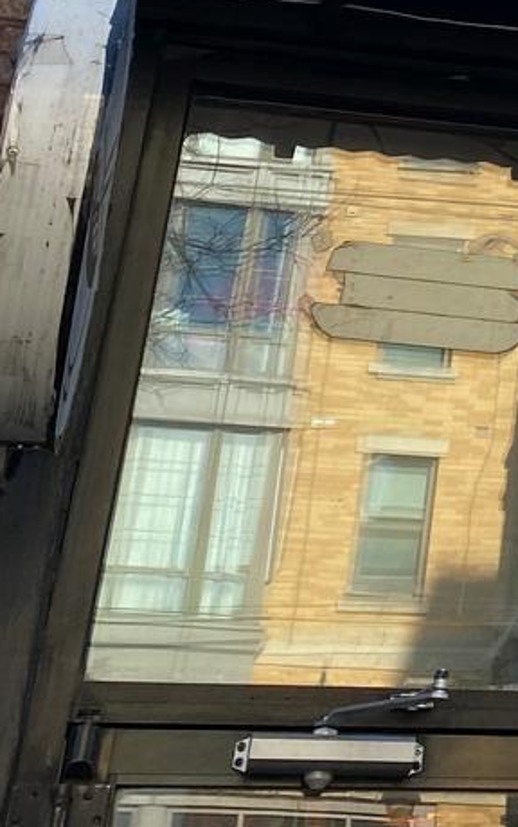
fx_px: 2075
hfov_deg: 12.8
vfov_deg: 20.7
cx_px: 973
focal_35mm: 92
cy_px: -223
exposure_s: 1/600
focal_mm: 4.25
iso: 32
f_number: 1.8
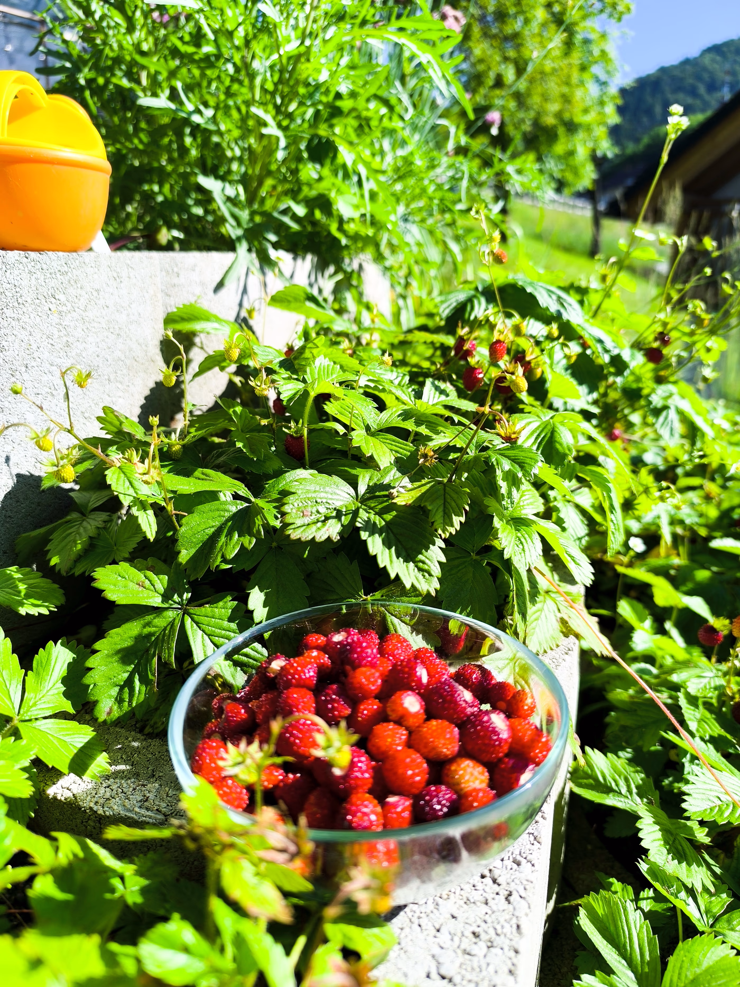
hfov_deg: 58.9
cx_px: 370
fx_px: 656
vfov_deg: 73.9
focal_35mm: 23
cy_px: 494
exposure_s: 1/913
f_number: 1.65
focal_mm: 6.14
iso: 50
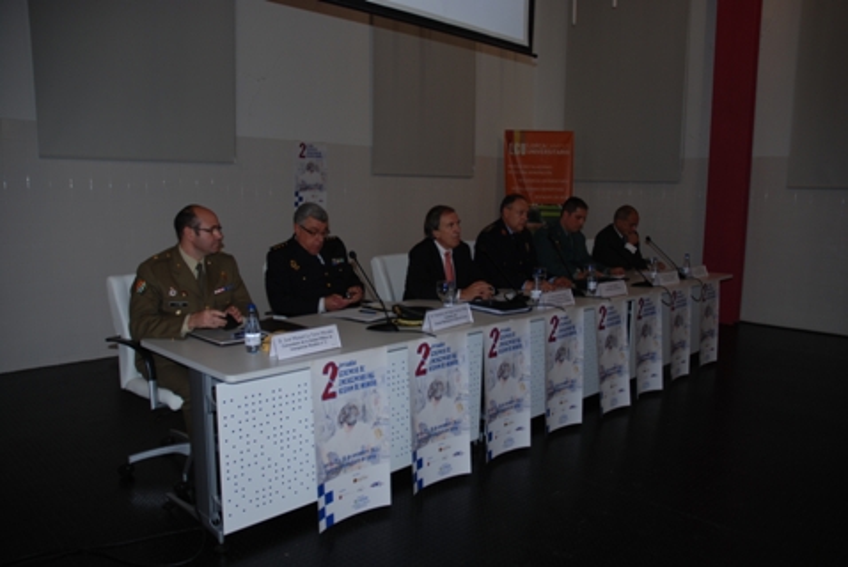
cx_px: 424
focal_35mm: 27
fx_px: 637
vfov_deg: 48.1
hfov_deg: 67.3
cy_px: 284
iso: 100
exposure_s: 1/60
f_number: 3.5
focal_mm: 18
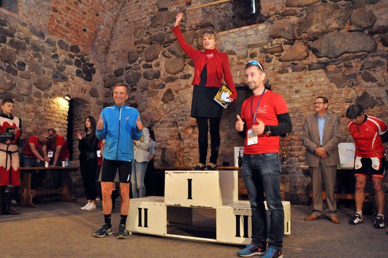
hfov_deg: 67.4
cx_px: 194
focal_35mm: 27
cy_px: 129
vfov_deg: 47.8
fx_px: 291
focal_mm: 18
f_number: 13
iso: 3200
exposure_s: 1/60
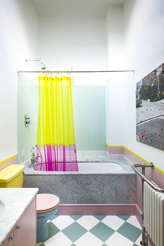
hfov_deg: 62.0
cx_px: 82
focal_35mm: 20
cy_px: 123
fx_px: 137
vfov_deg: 84.0
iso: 100
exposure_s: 1
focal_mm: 20
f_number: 13
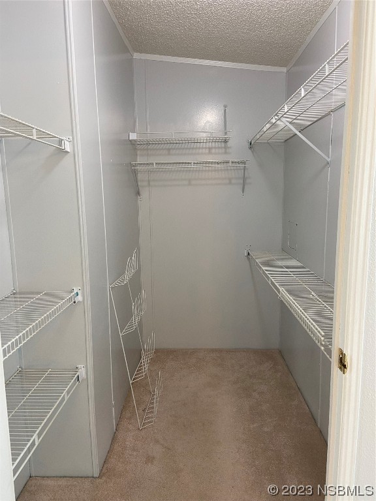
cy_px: 250
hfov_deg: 53.1
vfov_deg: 67.3
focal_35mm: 26
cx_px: 188
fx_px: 377
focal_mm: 4.25
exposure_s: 1/60
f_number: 1.8
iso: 80
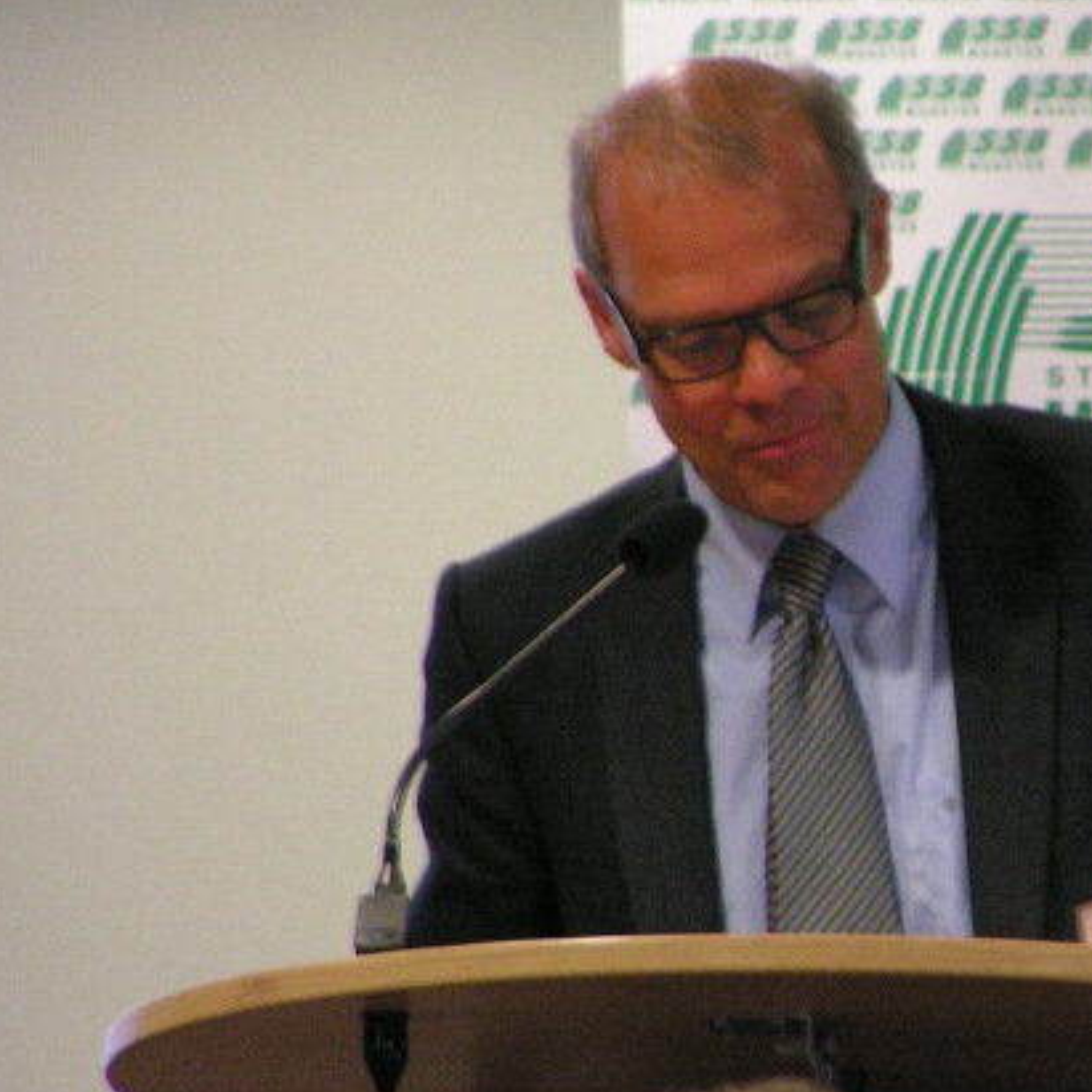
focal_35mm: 585
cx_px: 962
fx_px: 20879
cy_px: 600
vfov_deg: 3.0
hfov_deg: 3.0
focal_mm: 52
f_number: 3.5
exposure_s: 1/20
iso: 200
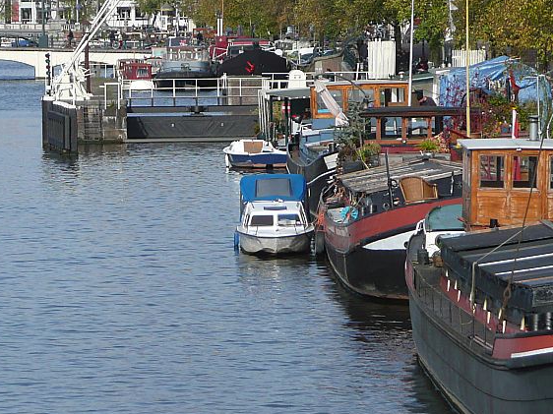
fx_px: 4104
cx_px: 145
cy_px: 135
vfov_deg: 5.8
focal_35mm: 257
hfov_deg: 7.7
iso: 100
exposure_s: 1/640
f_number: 4.8
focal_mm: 23.1
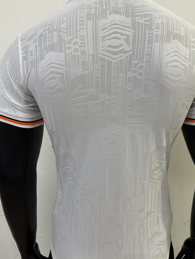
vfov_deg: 56.8
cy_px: 122
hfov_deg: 44.0
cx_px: 113
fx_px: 240
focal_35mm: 32
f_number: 1.78
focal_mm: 6.86
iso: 320
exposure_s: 1/50
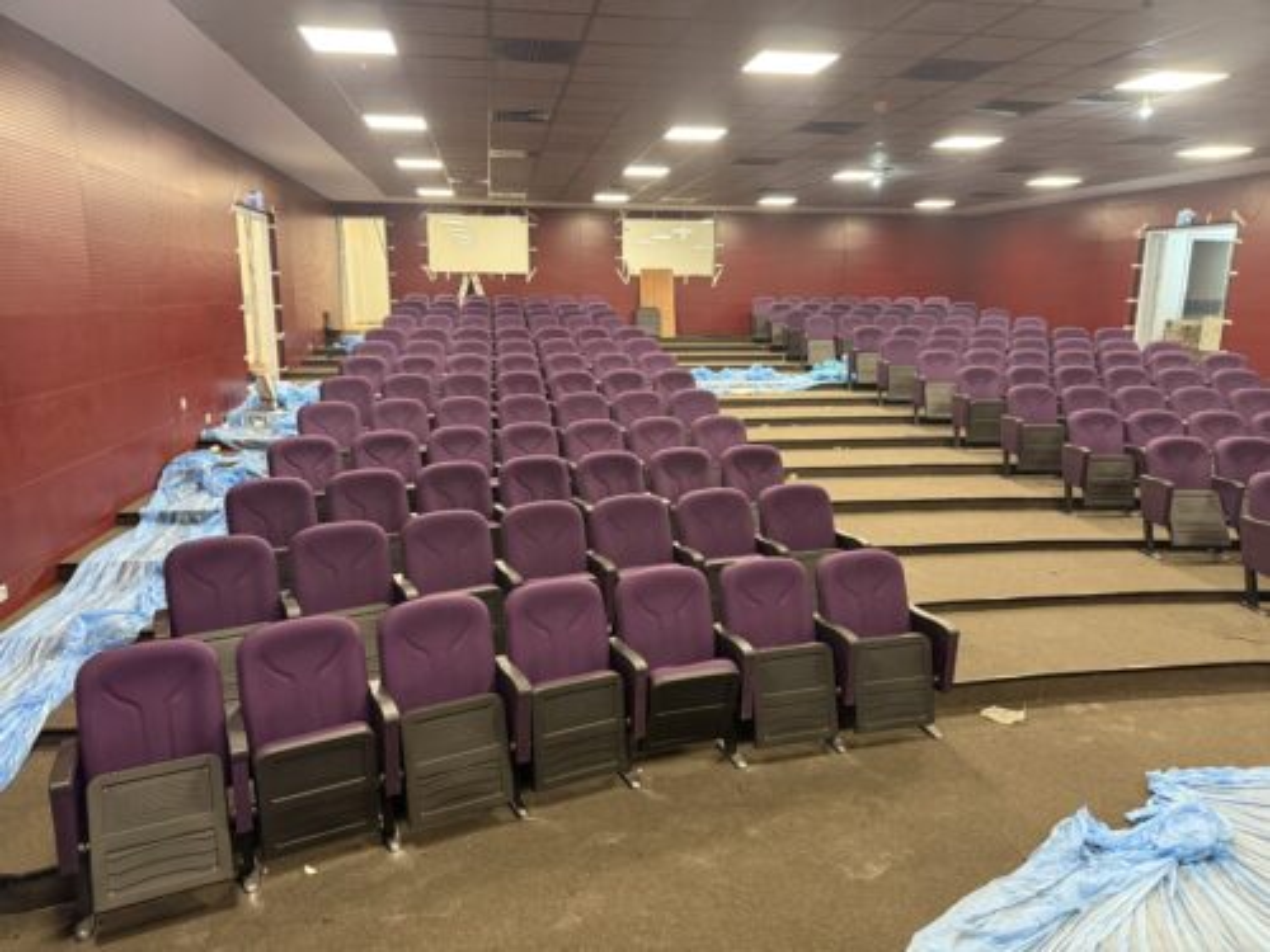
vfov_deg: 56.8
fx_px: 881
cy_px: 476
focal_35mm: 24
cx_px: 635
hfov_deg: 71.6
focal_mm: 6.76
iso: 500
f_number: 1.78
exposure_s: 1/50
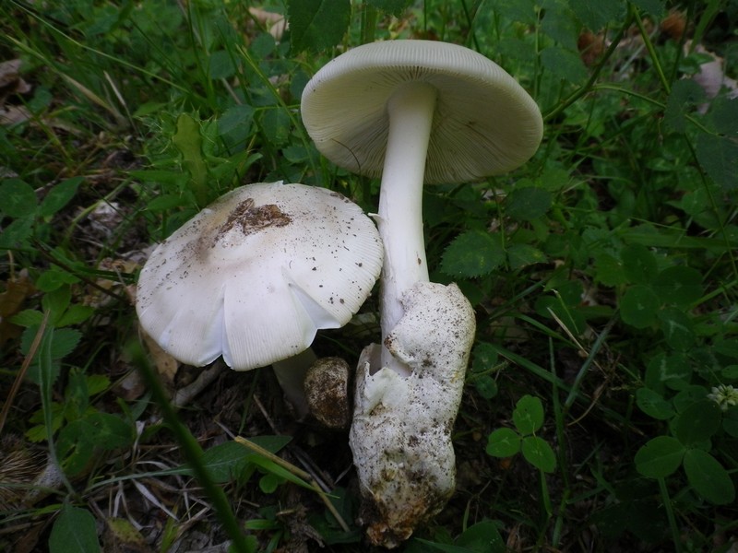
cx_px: 369
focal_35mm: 28
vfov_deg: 49.7
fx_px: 597
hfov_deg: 63.4
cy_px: 276
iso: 160
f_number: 3.5
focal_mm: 5.05
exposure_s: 1/100
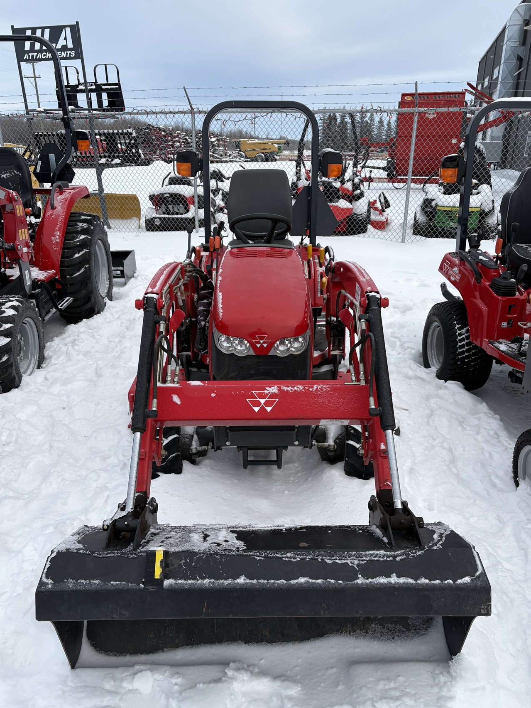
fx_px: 552
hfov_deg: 51.4
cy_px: 361
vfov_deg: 65.3
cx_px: 263
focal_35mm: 27
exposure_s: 1/1032
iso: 50
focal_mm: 5.96
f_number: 1.6
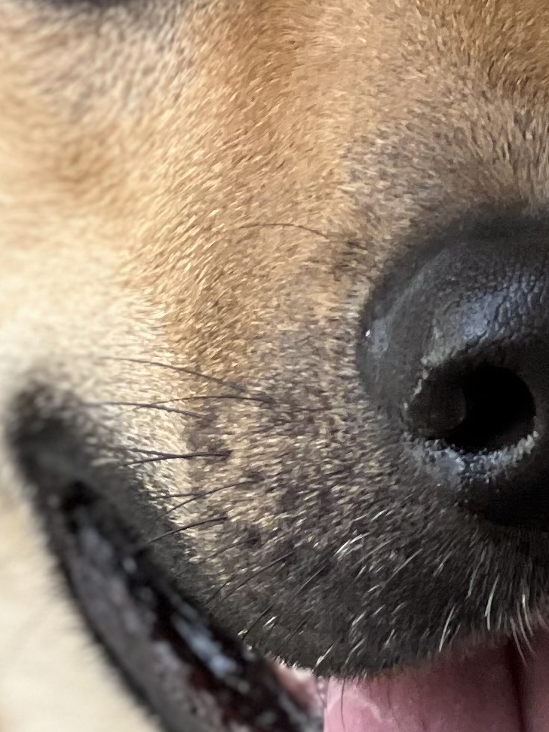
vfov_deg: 6.2
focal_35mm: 320
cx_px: 675
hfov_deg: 4.6
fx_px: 6764
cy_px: 156
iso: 100
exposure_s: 1/121
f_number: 2.8
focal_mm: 9
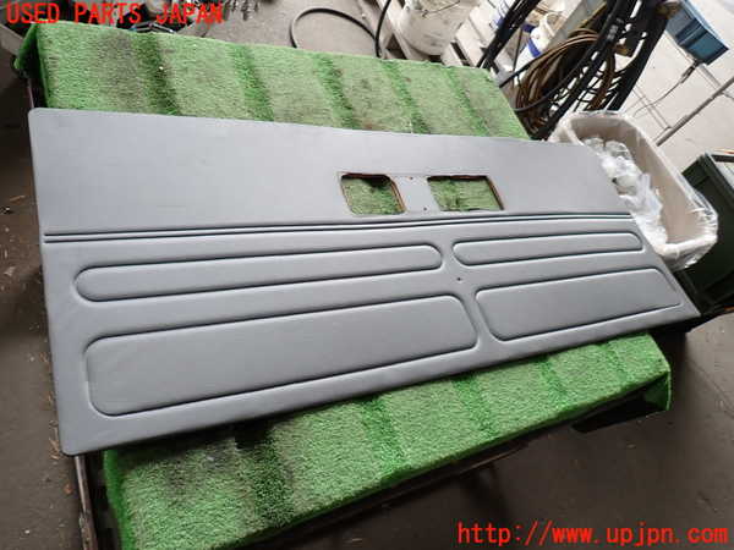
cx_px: 367
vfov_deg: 54.9
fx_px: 530
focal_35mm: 25
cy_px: 275
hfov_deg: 69.4
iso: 100
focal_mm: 4.5
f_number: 2
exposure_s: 1/80
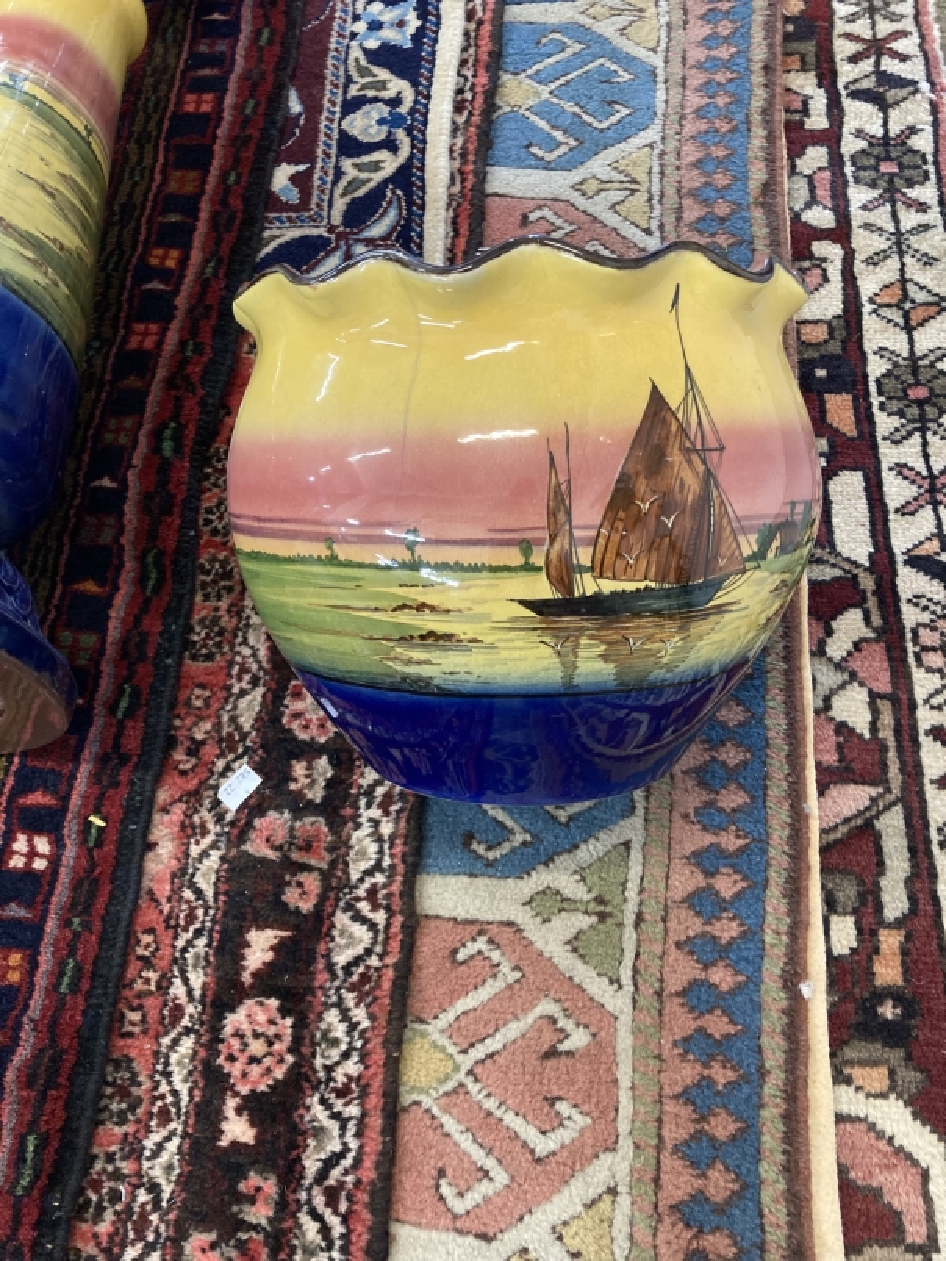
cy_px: 630
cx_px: 473
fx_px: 1020
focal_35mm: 28
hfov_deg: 49.8
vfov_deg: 63.4
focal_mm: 3.99
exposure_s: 1/33
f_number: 1.8
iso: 250
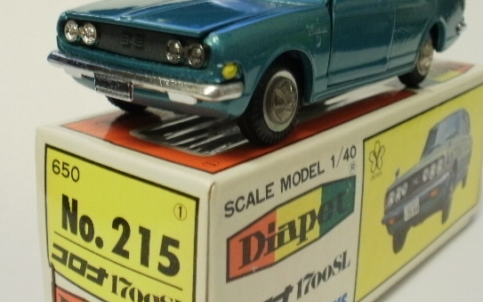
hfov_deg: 36.9
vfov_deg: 23.4
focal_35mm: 55
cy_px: 96
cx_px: 245
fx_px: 724
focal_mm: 7.7
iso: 125
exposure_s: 1/8
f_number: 4
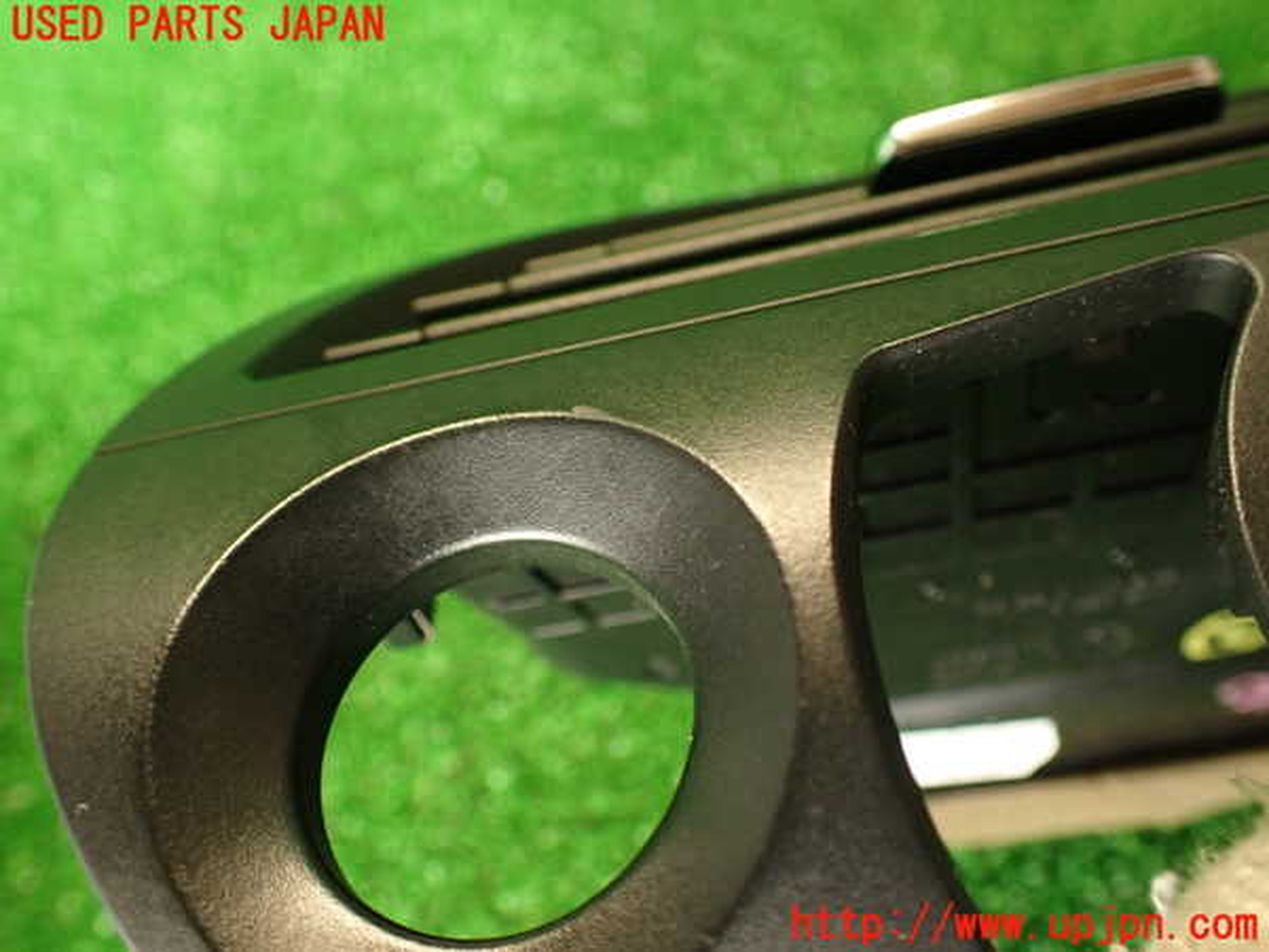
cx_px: 634
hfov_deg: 60.0
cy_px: 476
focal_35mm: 30
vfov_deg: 46.8
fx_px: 1100
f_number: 2.3
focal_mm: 5.4
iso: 320
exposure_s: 1/30
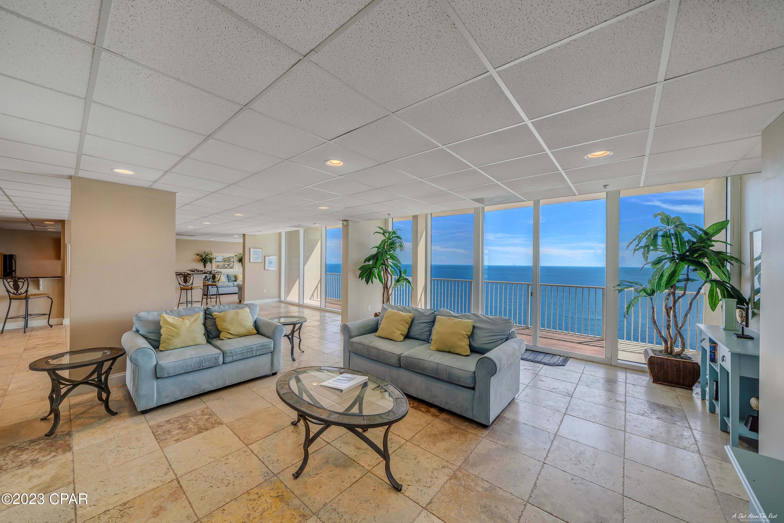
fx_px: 261
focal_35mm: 12
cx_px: 392
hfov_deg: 112.6
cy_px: 262
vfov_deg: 90.0
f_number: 5.6
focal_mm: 12
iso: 100
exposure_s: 1/50
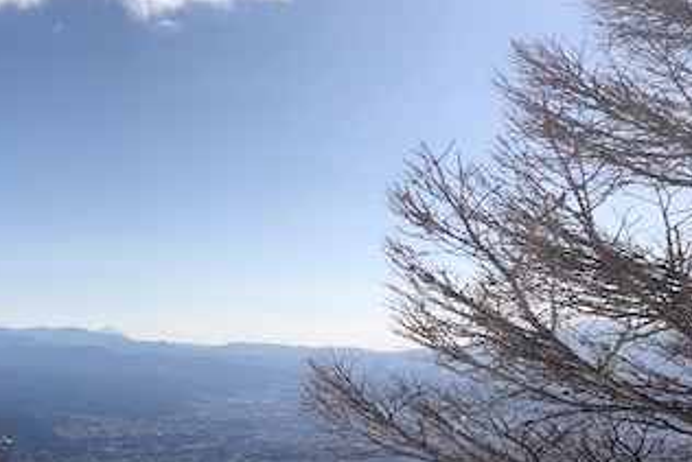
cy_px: 296
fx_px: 1135
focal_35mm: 59
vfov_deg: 22.9
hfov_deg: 31.6
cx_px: 18
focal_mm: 4
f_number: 1.8
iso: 25
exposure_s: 1/4808
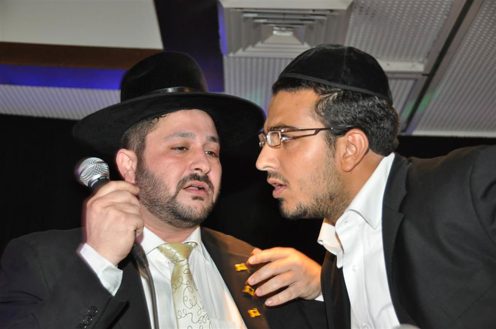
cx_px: 248
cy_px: 164
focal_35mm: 72
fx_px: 991
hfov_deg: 28.1
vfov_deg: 18.9
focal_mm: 48
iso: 800
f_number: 4.5
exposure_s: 1/60
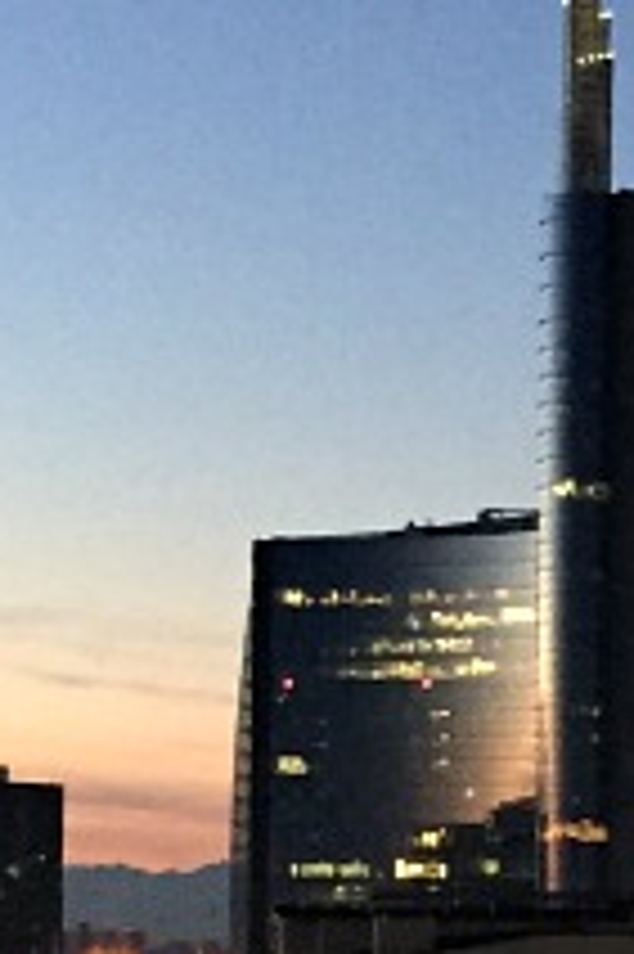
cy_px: 414
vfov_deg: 18.0
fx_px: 3016
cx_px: 517
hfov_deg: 11.9
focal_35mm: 114
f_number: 2.2
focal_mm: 4.15
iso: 250
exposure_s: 1/20
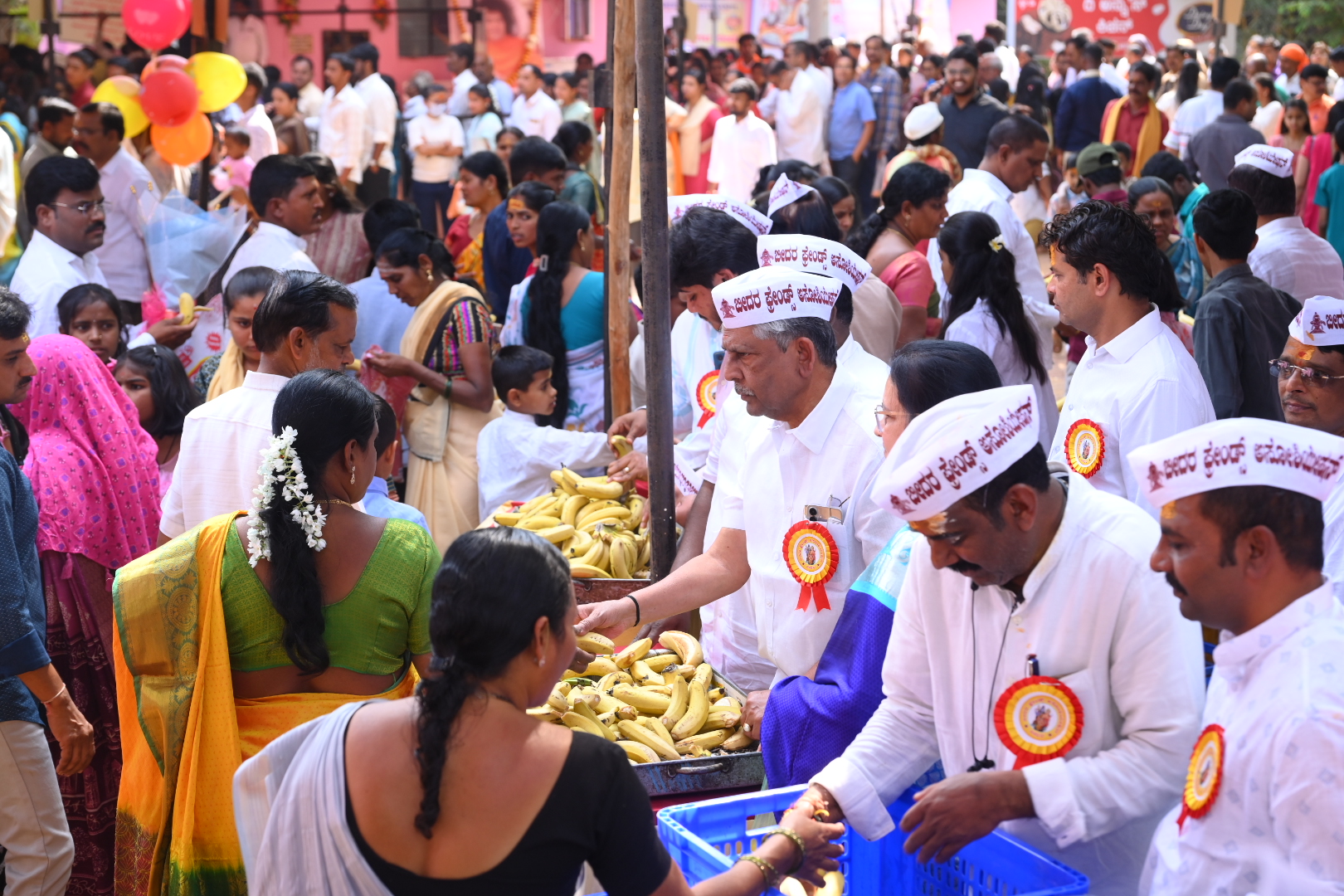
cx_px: 672
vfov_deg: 22.3
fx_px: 2277
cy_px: 448
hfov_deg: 32.9
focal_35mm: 61
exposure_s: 1/200
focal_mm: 61
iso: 400
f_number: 5
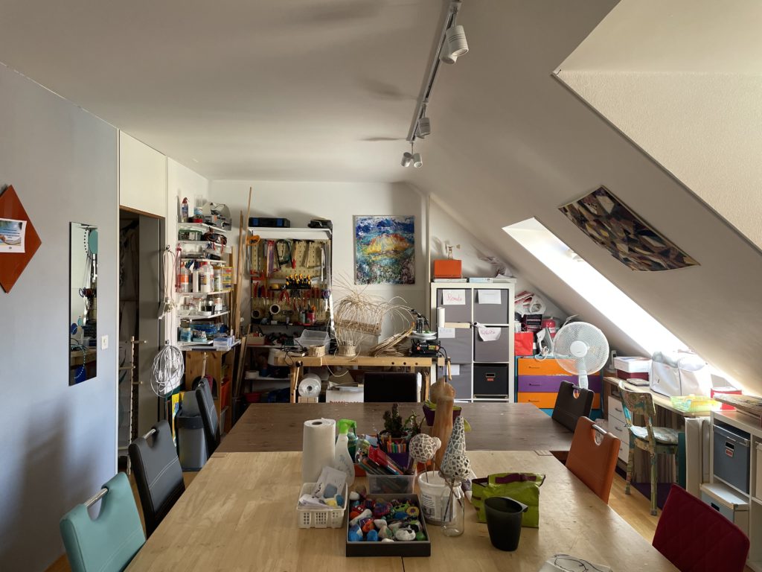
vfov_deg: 53.1
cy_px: 286
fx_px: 572
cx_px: 381
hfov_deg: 67.3
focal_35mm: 26
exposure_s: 1/108
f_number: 1.6
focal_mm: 4.2
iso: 125
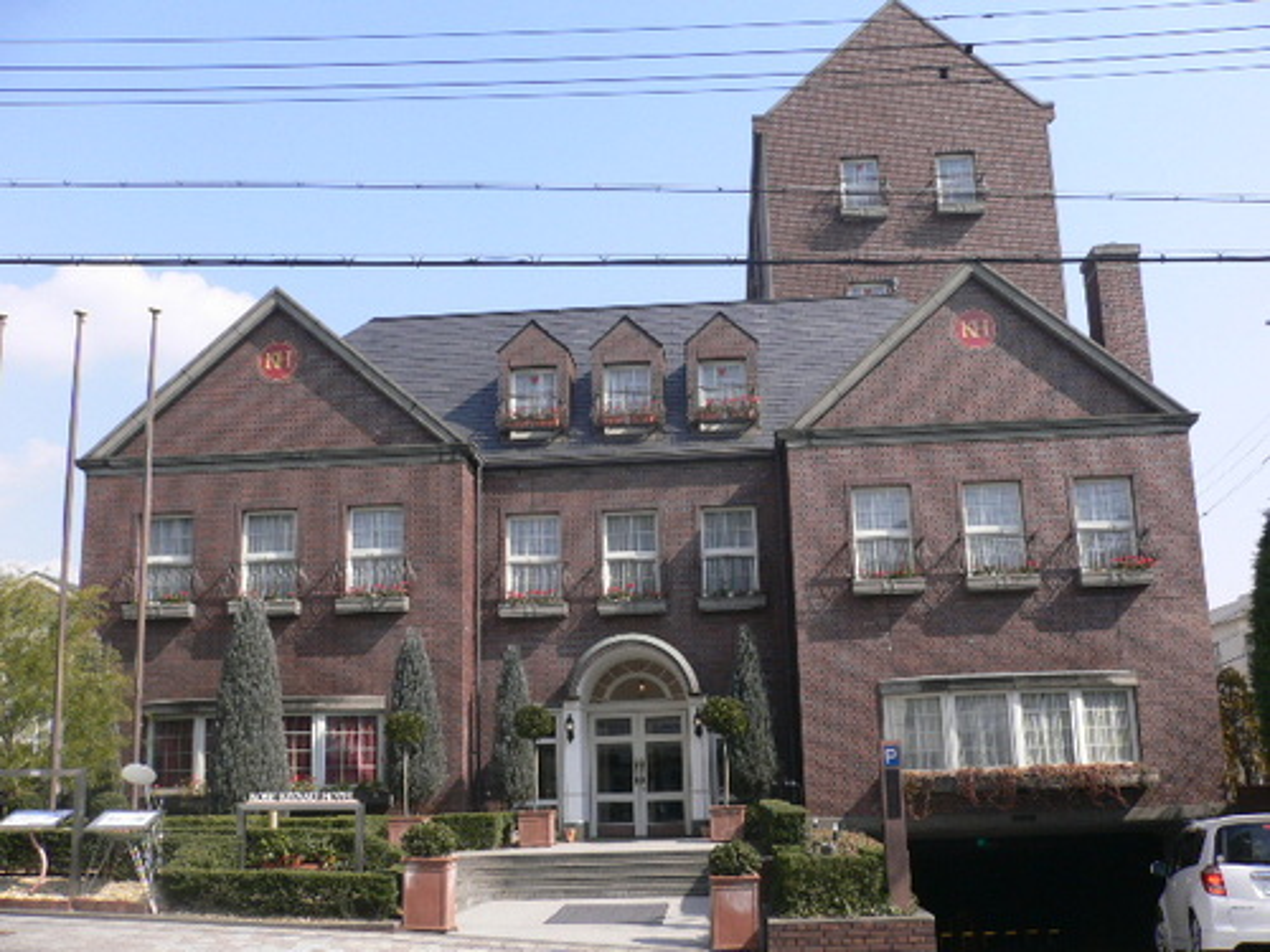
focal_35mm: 35
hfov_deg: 52.6
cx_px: 635
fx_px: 1284
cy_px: 476
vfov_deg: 40.7
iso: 100
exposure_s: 1/250
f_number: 5.6
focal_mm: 5.8
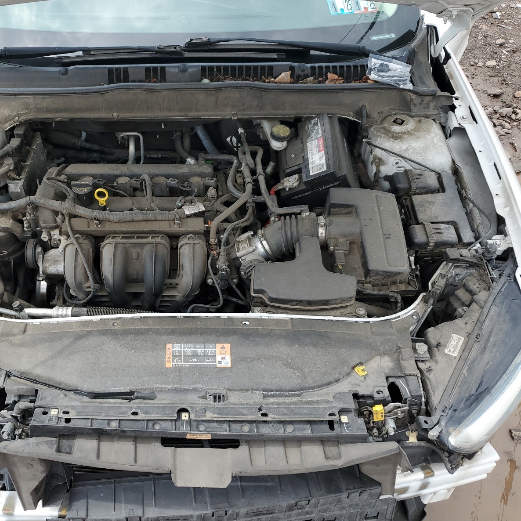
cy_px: 260
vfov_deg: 52.5
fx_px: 528
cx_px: 192
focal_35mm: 31
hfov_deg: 51.9
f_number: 1.5
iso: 50
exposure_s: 1/588
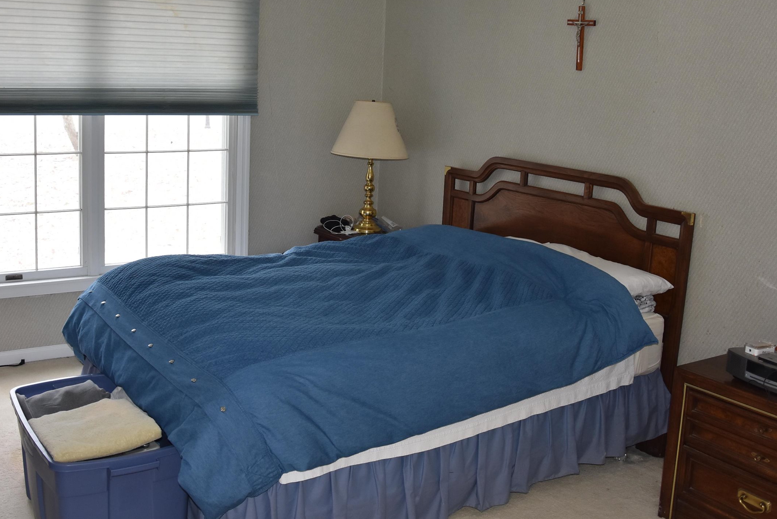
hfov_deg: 49.3
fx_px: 842
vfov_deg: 33.8
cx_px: 318
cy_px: 159
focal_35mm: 39
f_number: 3.5
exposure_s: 1/60
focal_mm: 18
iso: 560
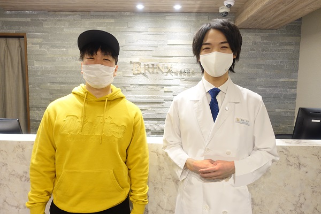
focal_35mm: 24
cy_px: 107
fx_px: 214
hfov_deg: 73.7
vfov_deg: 53.1
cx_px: 160
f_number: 1.8
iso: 200
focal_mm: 8.8
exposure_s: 1/30
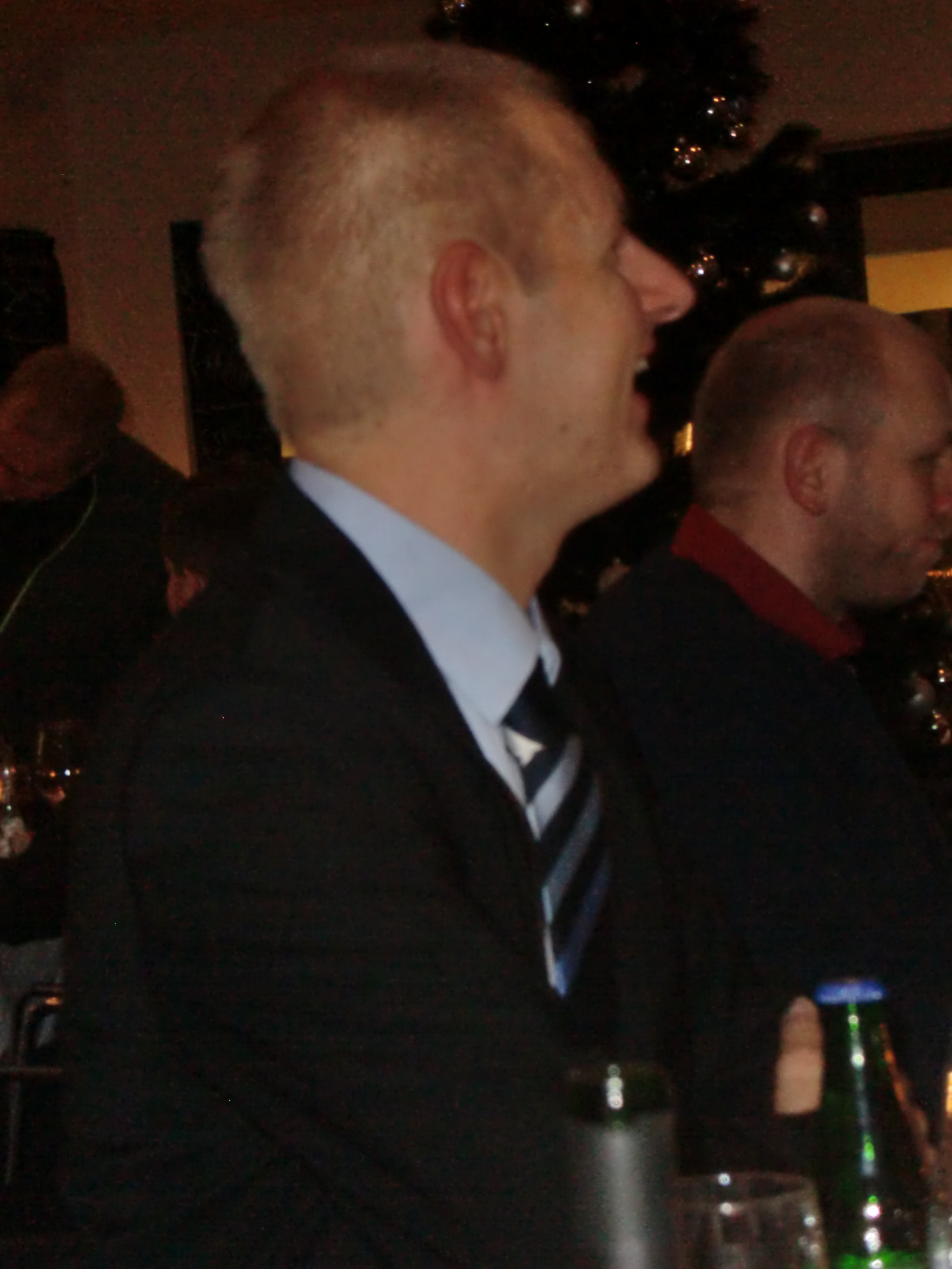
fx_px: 3814
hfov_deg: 14.2
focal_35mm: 104
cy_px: 634
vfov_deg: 18.9
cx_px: 476
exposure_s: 1/15
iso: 400
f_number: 5.9
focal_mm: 18.6
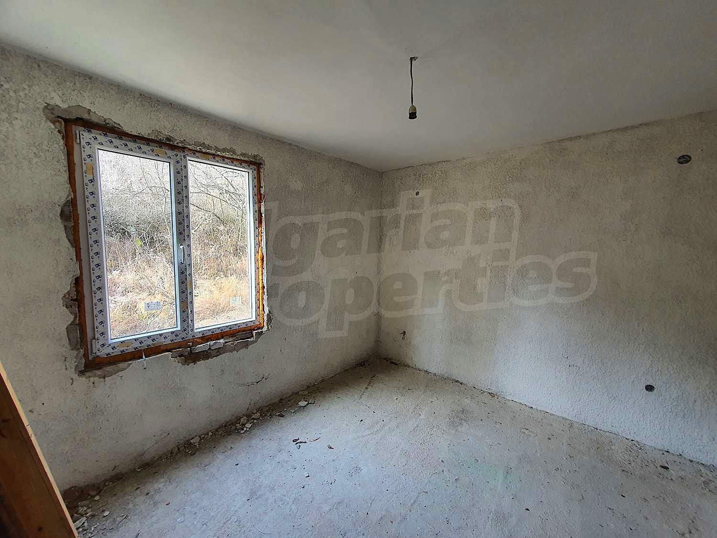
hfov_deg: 106.2
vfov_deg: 89.9
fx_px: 269
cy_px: 269
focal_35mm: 13
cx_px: 358
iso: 80
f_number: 2.2
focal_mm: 1.8
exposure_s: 1/50
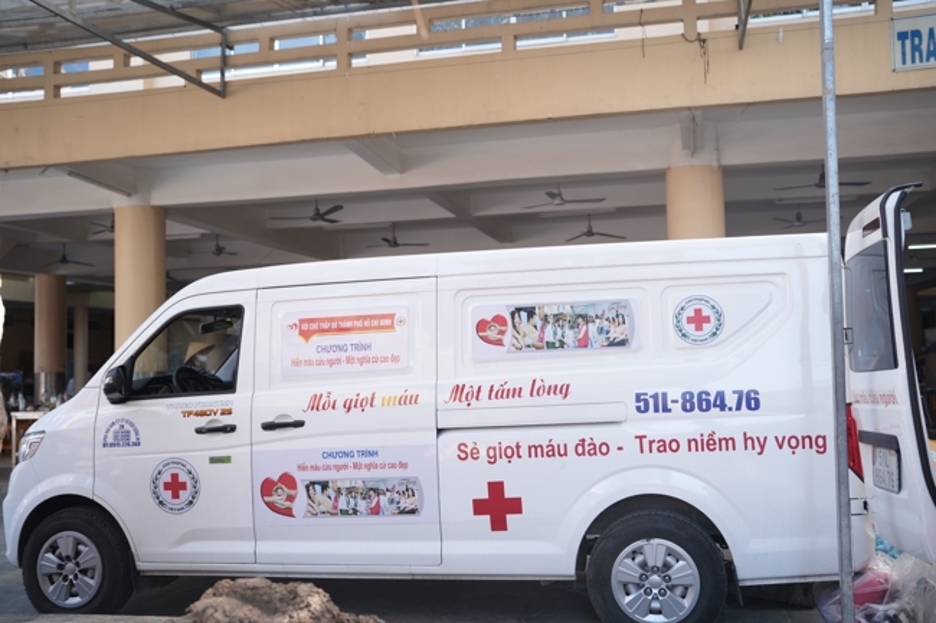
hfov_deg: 54.4
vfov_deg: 37.8
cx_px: 468
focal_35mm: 35
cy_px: 312
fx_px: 910
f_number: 2.5
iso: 200
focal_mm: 35
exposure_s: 1/320
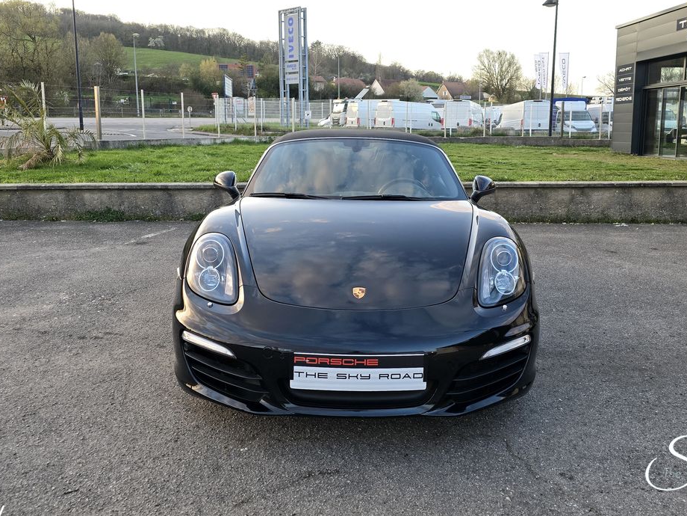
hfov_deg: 59.9
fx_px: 595
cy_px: 209
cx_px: 357
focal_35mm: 30
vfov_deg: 46.6
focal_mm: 6.3
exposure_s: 1/180
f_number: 1.7
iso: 125
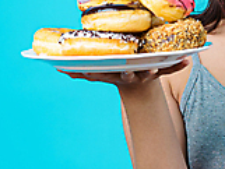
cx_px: 257
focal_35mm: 305
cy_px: 20
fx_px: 1984
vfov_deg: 4.9
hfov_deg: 6.5
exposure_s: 1/125
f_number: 8
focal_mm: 85
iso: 200
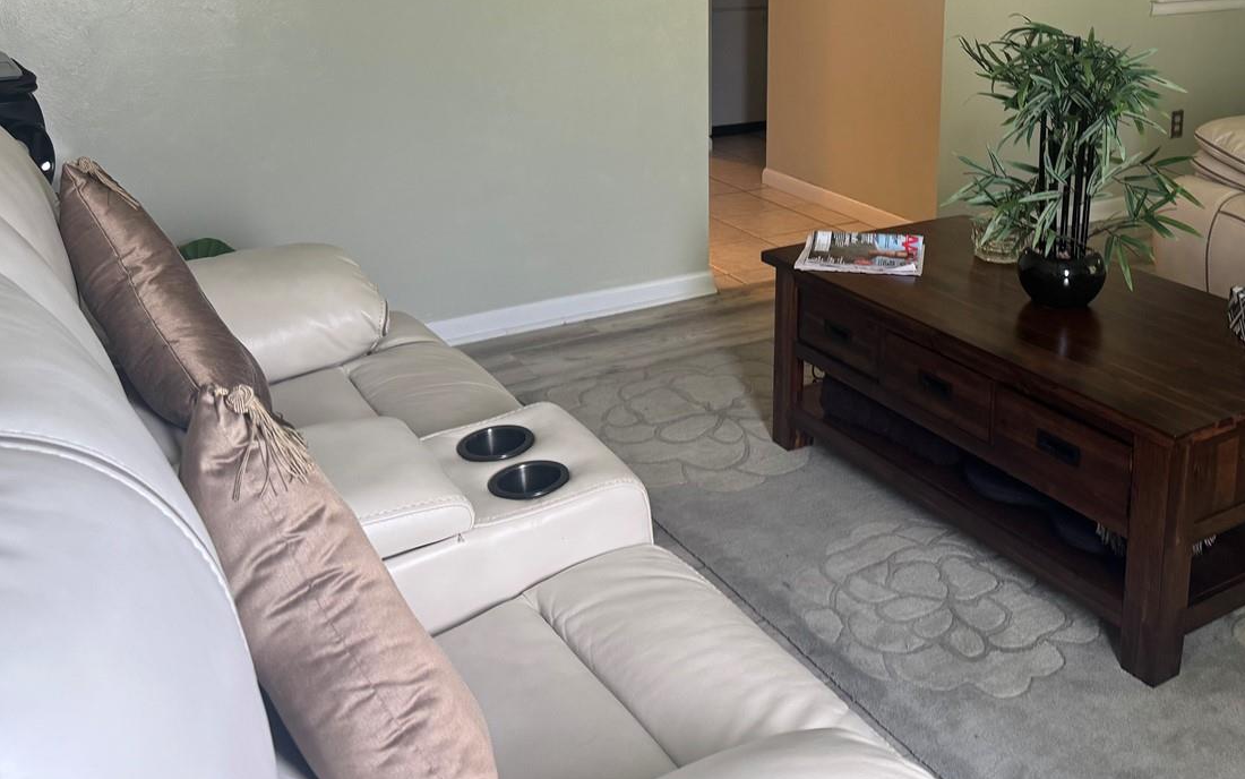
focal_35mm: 37
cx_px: 814
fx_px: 1256
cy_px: 129
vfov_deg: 33.2
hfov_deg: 51.9
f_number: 1.78
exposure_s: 1/61
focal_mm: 6.76
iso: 200
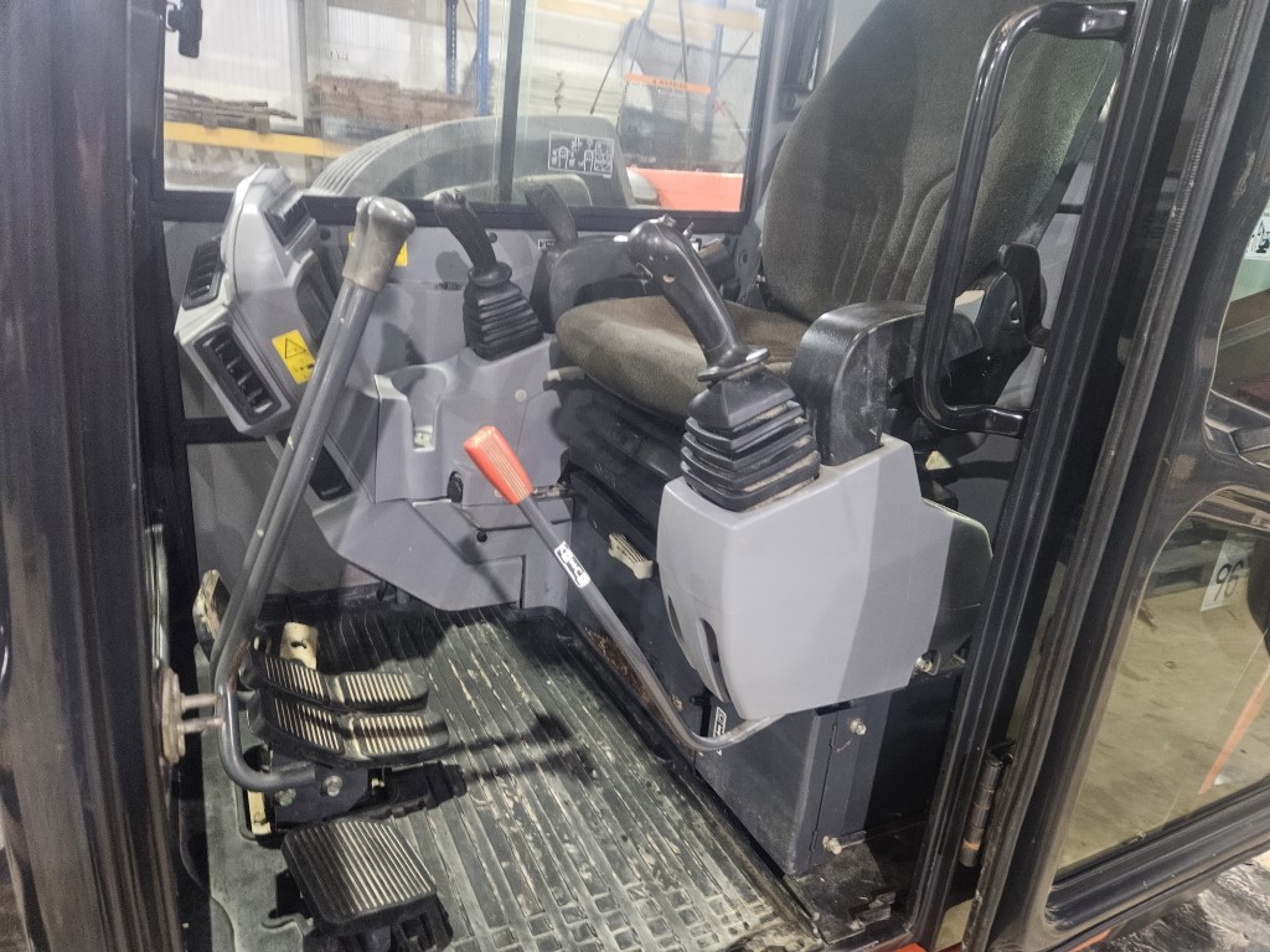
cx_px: 635
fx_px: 844
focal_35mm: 23
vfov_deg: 58.9
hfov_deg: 73.9
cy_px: 476
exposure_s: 1/33
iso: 640
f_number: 1.8
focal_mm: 5.4
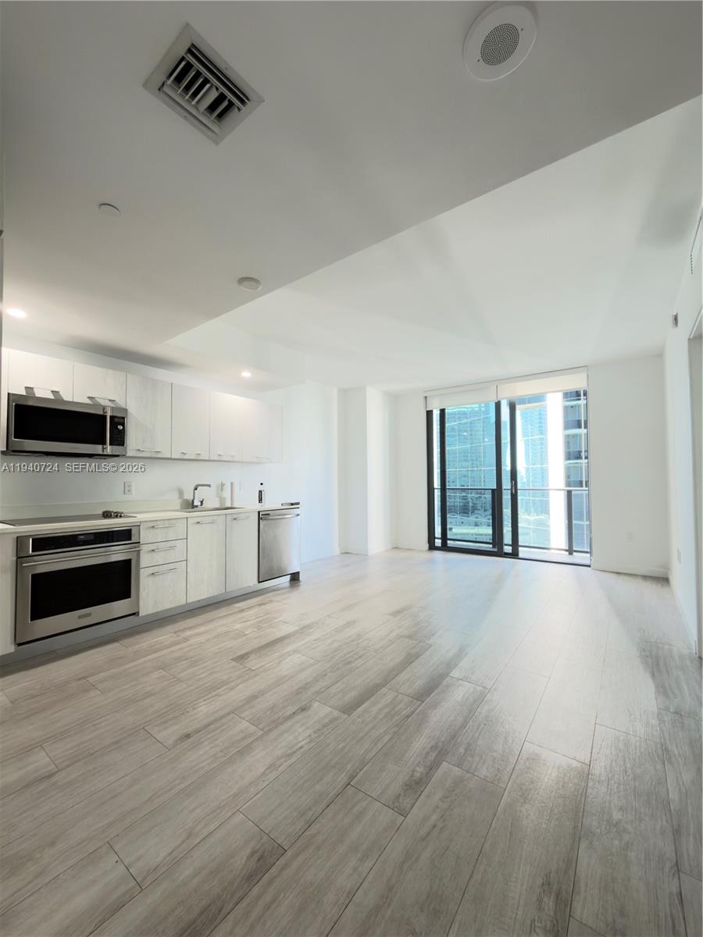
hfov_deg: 85.7
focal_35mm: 14
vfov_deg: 102.1
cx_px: 352
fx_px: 379
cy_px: 468
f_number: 2.2
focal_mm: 2.22
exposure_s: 1/30
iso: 80
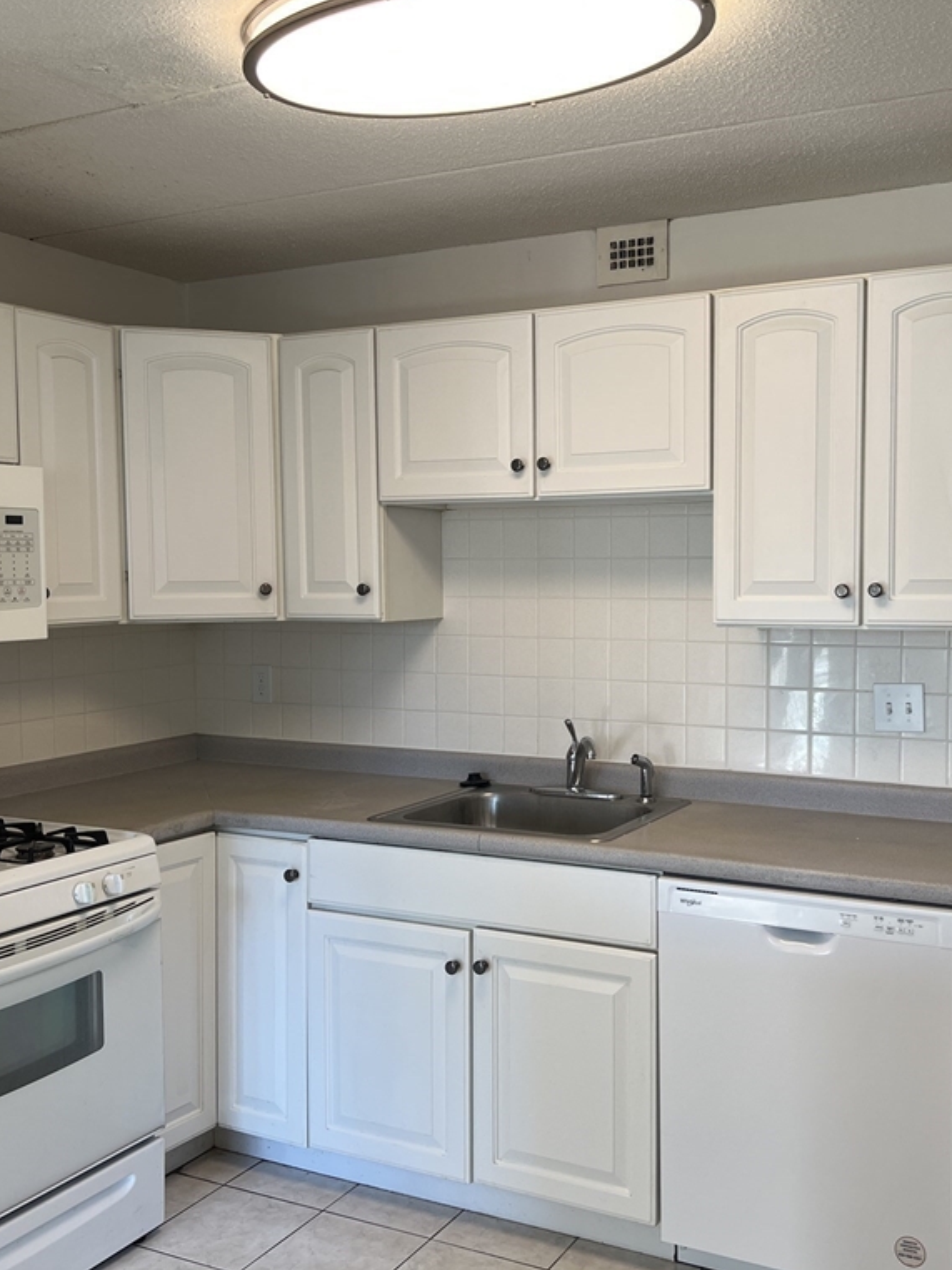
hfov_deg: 40.5
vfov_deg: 52.6
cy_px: 636
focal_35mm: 35
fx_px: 1283
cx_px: 575
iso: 40
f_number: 1.5
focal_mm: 5.7
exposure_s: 1/120
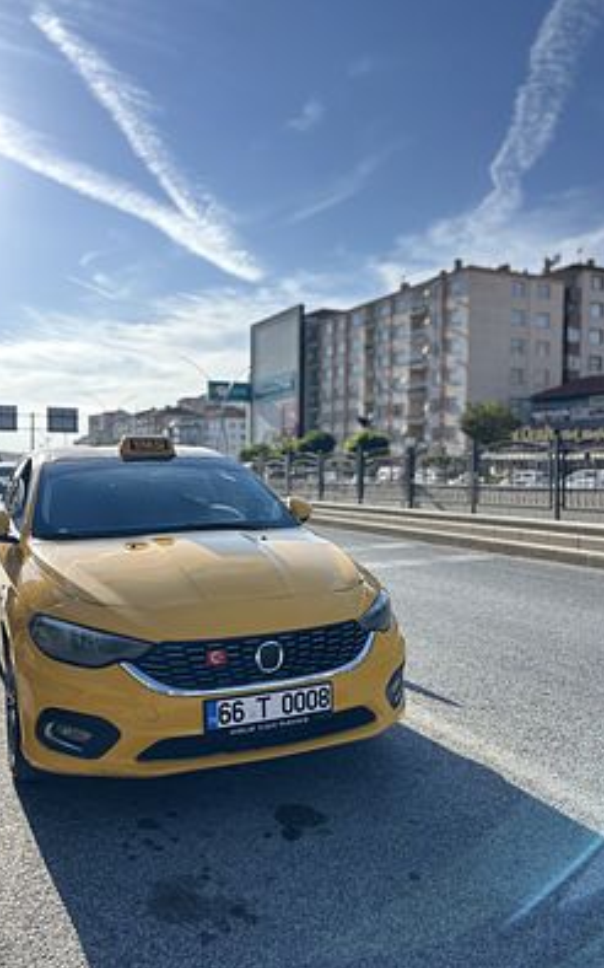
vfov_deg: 66.5
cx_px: 250
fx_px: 738
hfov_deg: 44.3
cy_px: 484
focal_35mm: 28
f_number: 1.5
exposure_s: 1/1808
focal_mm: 5.7
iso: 50
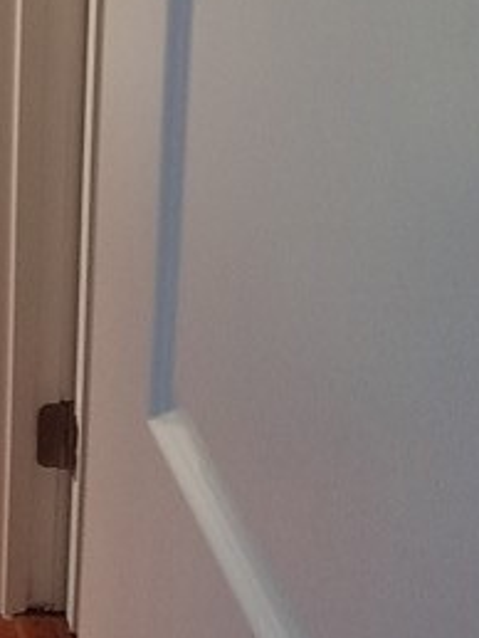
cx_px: -321
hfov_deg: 13.3
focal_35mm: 103
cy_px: -193
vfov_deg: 17.8
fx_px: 1897
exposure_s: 1/60
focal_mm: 4.2
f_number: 1.7
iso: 125
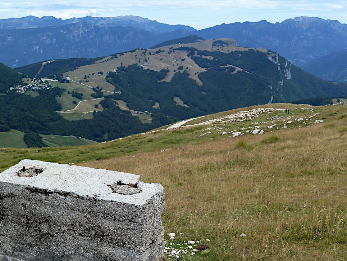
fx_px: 461
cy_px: 139
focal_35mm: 46
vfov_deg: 31.5
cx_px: 149
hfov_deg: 41.1
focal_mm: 6.1
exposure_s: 1/400
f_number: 4
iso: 80
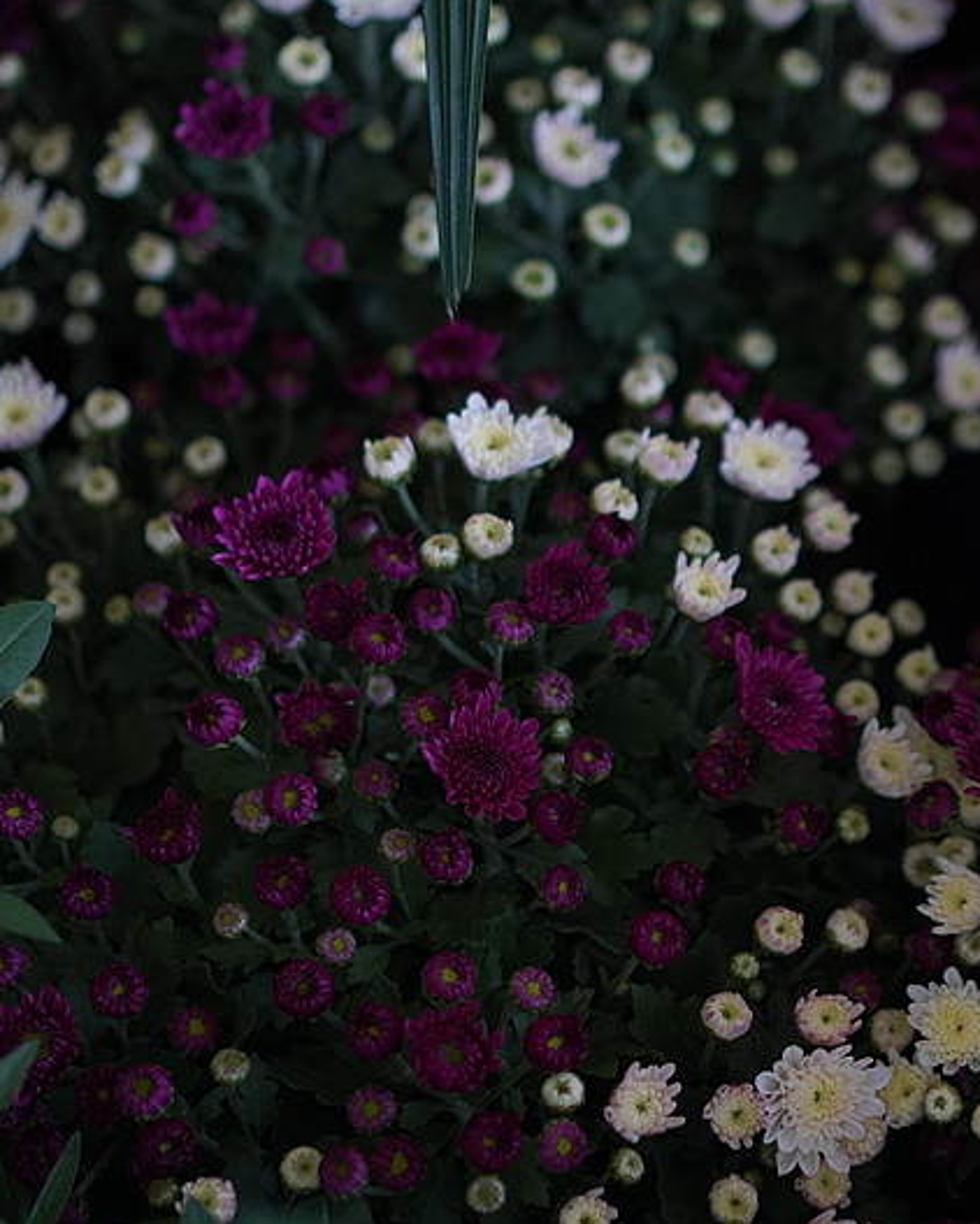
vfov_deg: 25.5
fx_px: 2707
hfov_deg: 20.2
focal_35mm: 75
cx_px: 817
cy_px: 610
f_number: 1.8
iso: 800
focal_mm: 35
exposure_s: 1/400
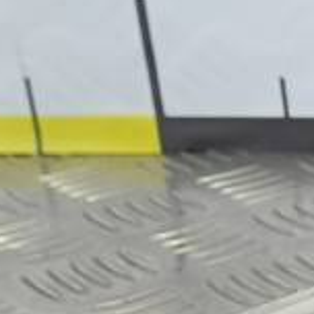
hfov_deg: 9.9
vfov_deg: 10.2
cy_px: 585
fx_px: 1652
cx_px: 661
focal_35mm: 161
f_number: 1.6
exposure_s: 1/50
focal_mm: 4.11
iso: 82
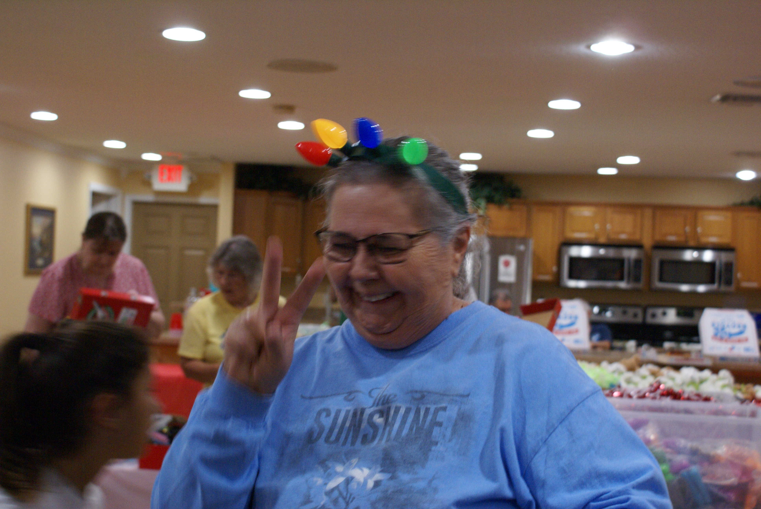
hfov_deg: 37.8
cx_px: 380
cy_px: 254
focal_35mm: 52
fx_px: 1111
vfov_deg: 25.8
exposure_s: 1/40
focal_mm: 35
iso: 400
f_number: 5.6
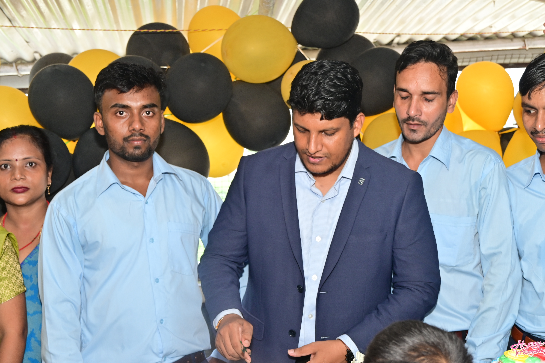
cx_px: 272
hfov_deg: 34.2
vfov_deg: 23.2
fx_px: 886
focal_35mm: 58
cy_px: 182
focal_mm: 39
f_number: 5.6
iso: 400
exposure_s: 1/125
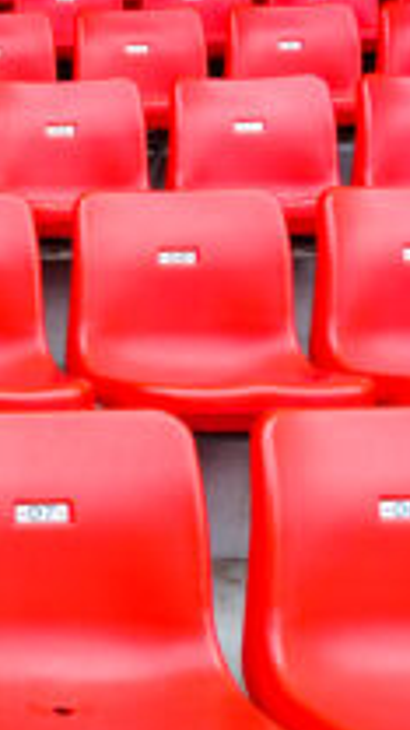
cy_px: 423
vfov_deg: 36.5
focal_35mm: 57
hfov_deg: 17.5
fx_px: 1102
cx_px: -305
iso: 200
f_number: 5.6
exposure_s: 1/320
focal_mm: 18
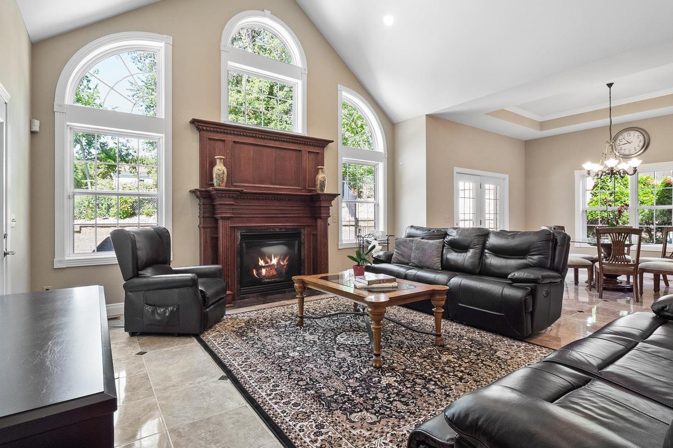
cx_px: 350
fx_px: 318
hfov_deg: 93.2
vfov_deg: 70.4
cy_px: 219
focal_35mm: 17
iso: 400
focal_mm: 8
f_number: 8
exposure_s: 1/8
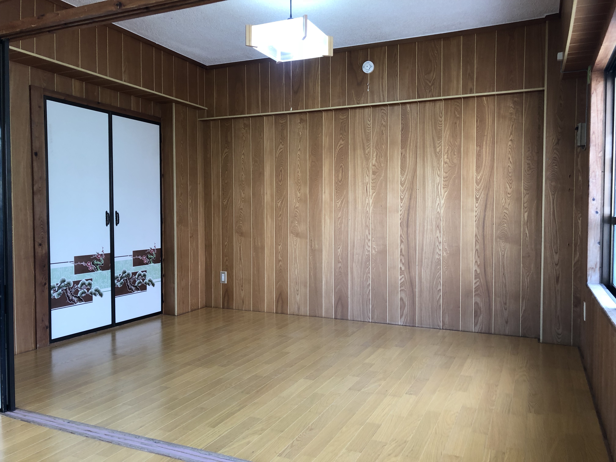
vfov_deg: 49.7
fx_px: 498
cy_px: 231
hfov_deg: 63.4
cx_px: 308
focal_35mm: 28
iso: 25
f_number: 1.8
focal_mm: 4
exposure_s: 1/30
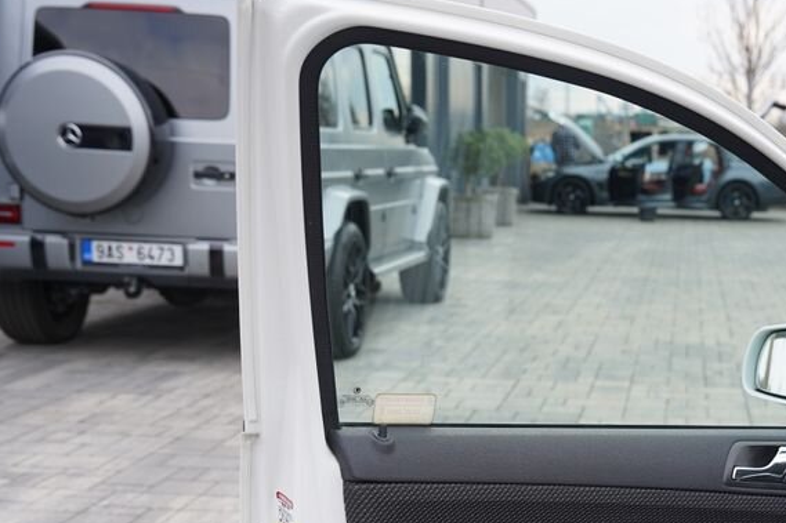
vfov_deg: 21.1
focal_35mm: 63
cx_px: 641
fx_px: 1375
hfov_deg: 31.0
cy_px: 462
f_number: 5.6
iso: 100
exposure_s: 1/125
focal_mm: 35
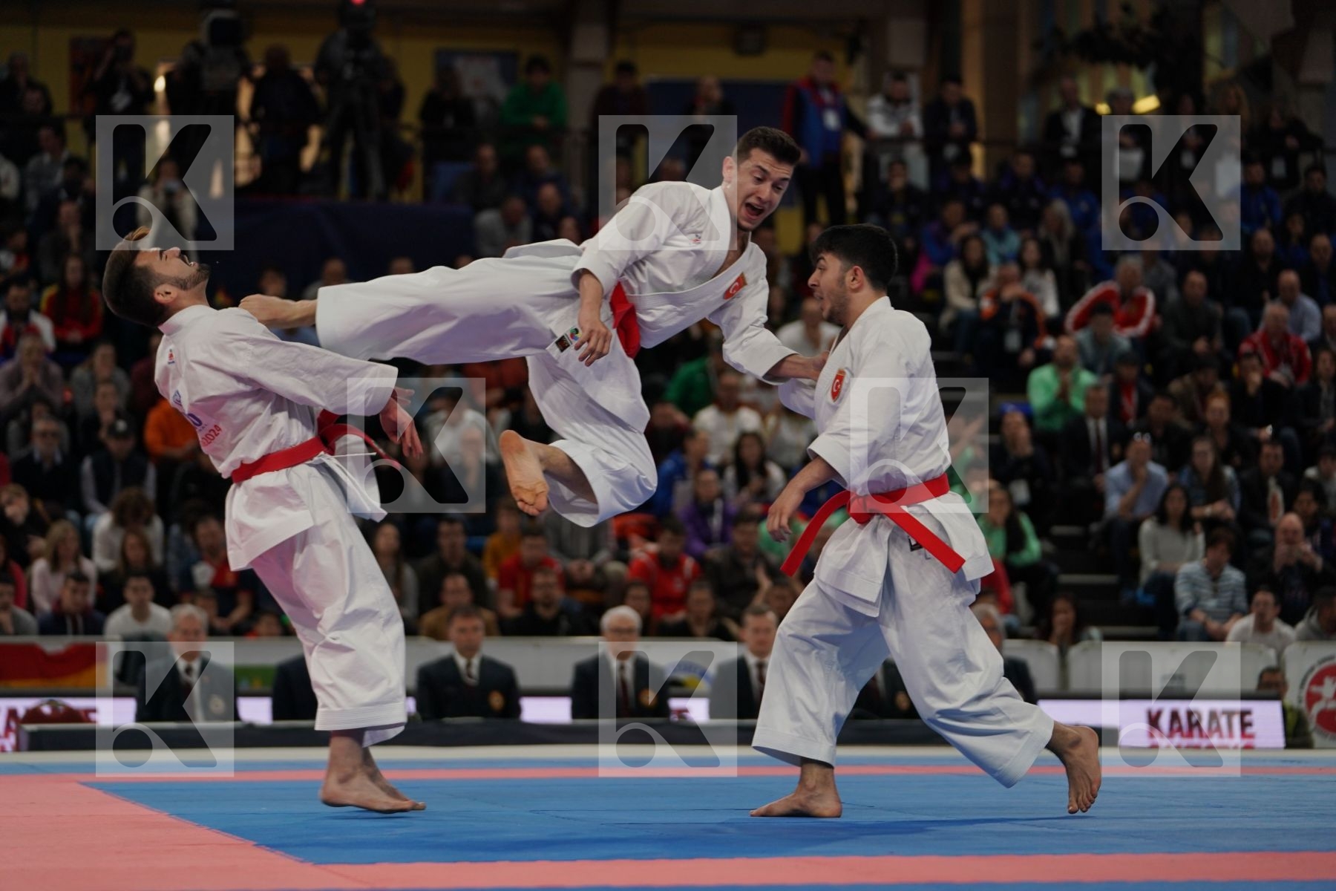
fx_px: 4267
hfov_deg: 17.8
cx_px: 668
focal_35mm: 115
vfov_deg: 11.9
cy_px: 446
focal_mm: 115
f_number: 2.8
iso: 500
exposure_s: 1/500
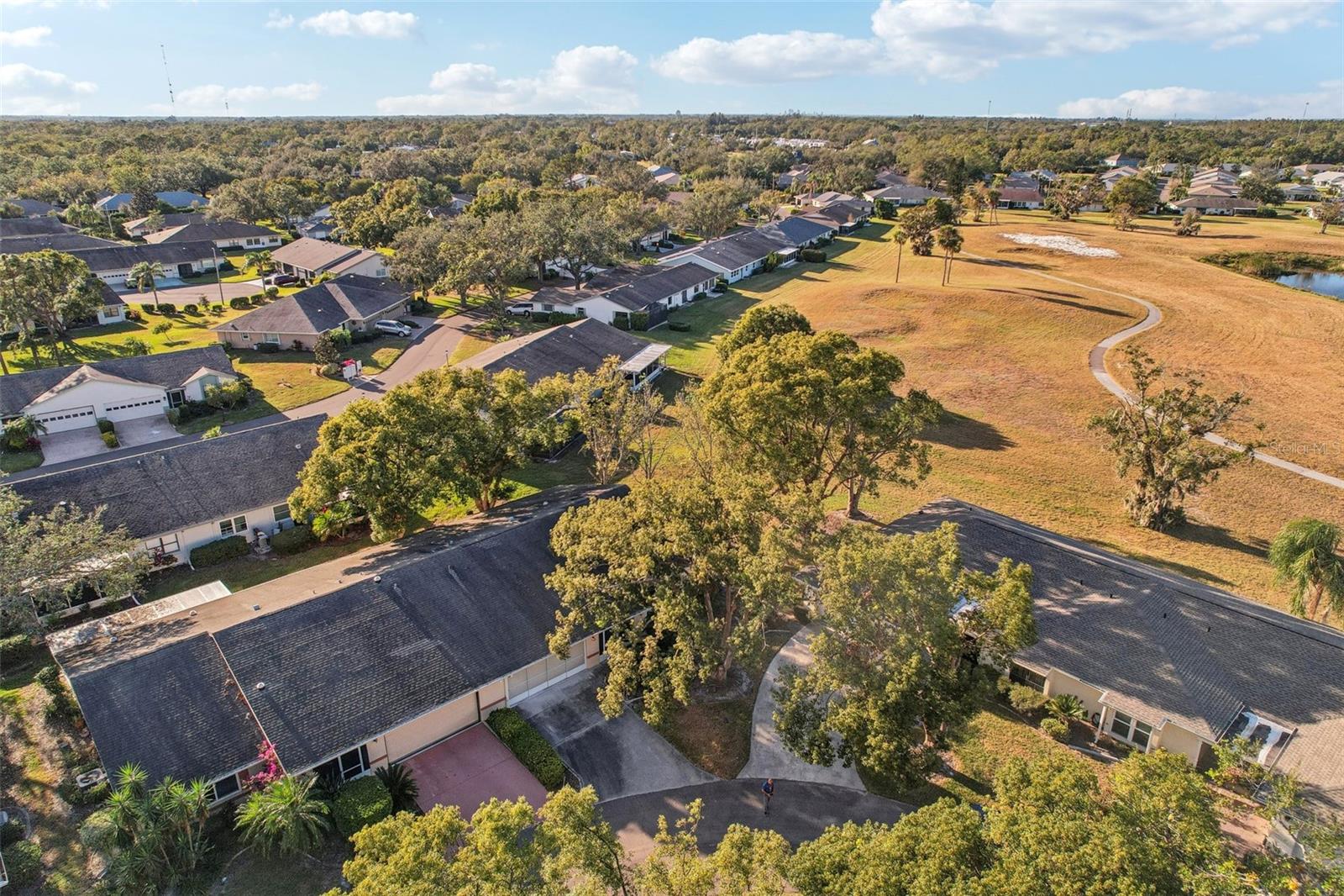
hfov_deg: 78.6
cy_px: 448
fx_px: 821
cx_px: 672
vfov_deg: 57.2
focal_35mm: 22
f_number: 2.8
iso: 100
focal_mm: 8.4
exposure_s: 1/250
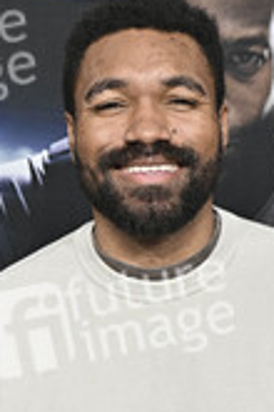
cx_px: 179
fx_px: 1690
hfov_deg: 9.3
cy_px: 444
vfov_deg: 13.6
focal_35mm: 148
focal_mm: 61
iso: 320
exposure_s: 1/400
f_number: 6.3
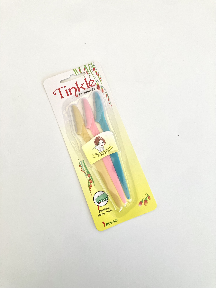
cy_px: 144
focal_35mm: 28
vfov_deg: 63.4
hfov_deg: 49.7
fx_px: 233
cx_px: 108
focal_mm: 3.99
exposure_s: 1/61
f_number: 1.8
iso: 80
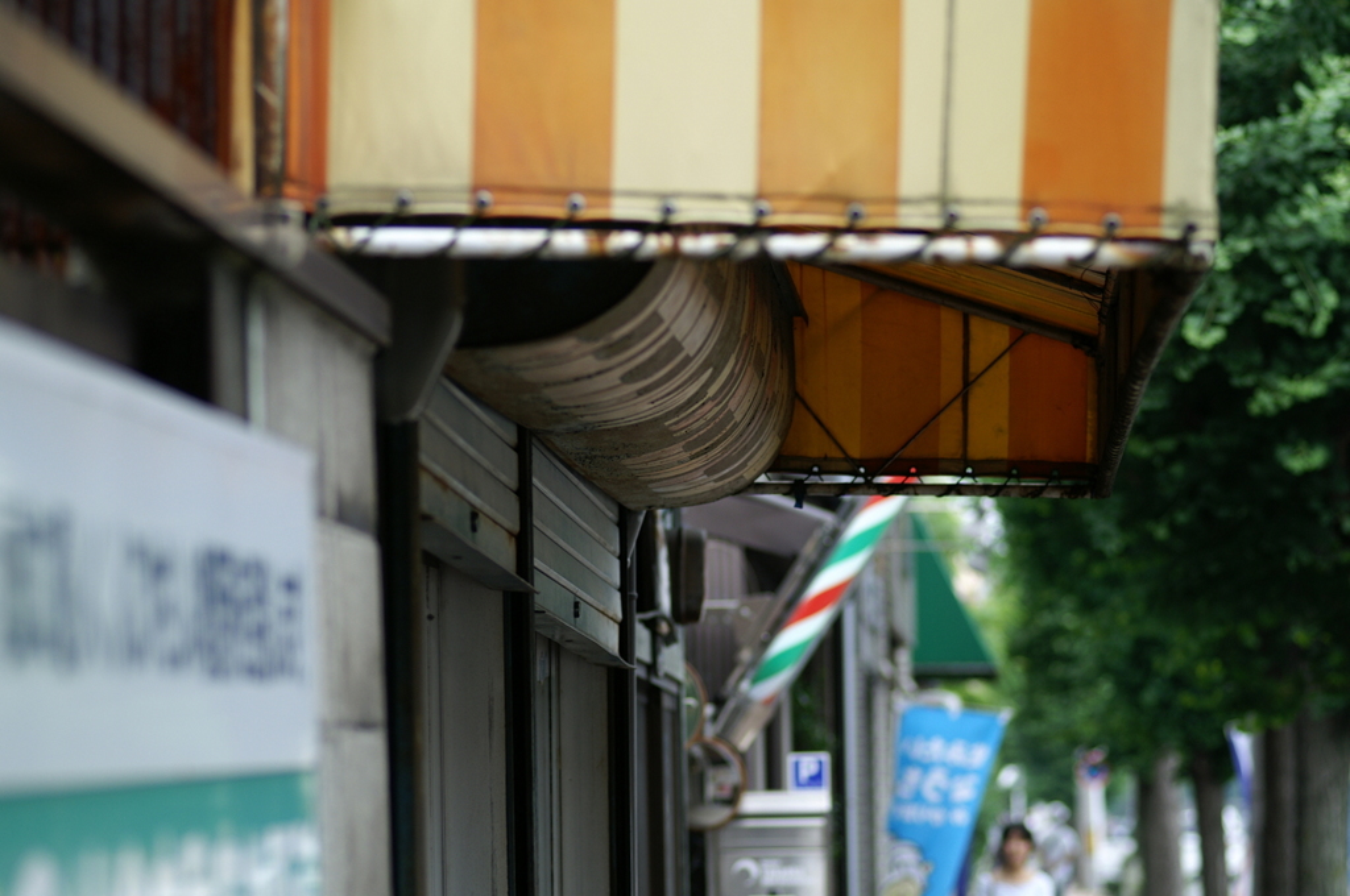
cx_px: 675
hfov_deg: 13.7
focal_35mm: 150
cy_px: 448
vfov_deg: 9.1
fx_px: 5618
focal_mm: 100
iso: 125
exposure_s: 1/500
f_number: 3.2
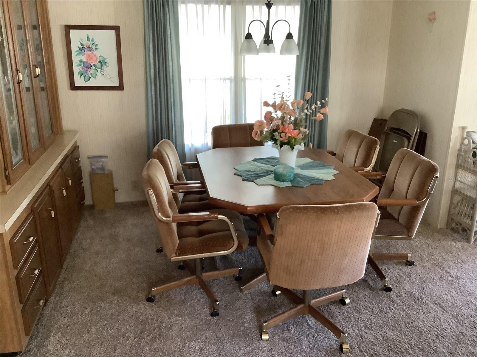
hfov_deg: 58.4
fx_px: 427
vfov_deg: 45.4
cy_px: 178
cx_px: 238
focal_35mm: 31
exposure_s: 1/30
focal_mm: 3.3
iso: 320
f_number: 2.4
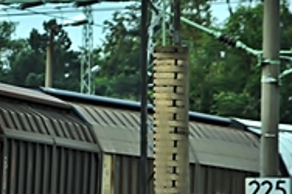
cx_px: -137
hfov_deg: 1.6
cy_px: 54
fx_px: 10332
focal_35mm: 1275
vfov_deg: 1.1
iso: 200
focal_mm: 200
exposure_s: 1/125
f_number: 11
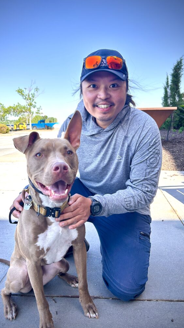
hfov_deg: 40.1
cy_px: 162
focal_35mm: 29
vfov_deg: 66.1
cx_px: 76
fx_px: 251
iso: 50
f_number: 1.5
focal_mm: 5.7
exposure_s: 1/873
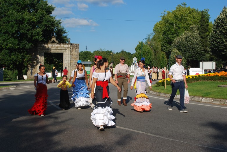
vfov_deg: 27.5
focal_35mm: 49
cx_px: 112
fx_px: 309
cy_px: 77
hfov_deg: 40.3
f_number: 8
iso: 100
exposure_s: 1/250
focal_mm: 32
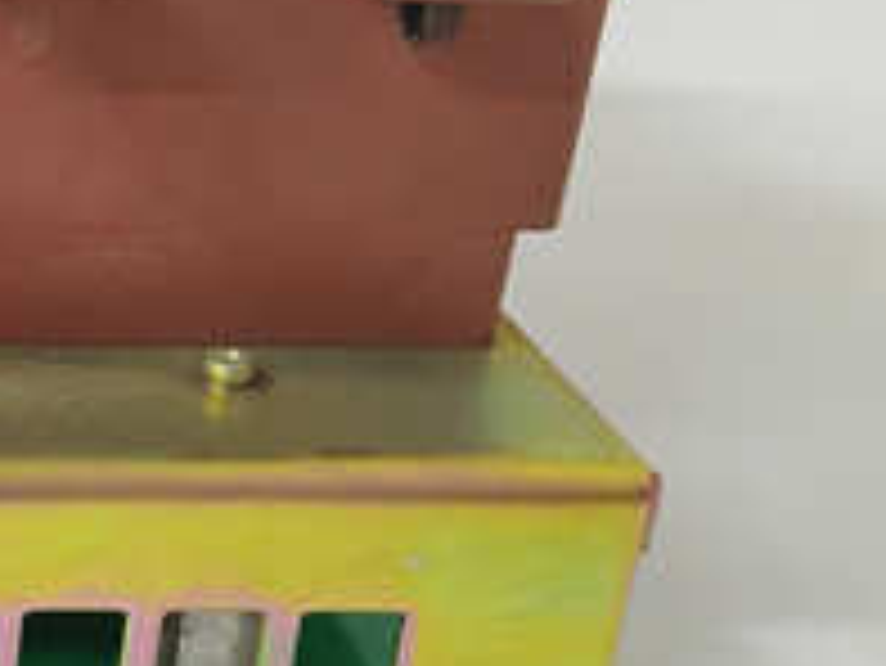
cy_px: 153
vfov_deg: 20.8
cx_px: -319
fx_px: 1793
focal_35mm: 70
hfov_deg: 23.8
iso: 1669
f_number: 1.9
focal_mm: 5.52
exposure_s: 1/50
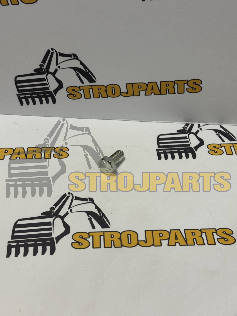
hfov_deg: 30.3
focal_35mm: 48
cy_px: 158
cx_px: 118
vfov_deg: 39.7
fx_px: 438
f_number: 1.78
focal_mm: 6.86
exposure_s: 1/50
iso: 100
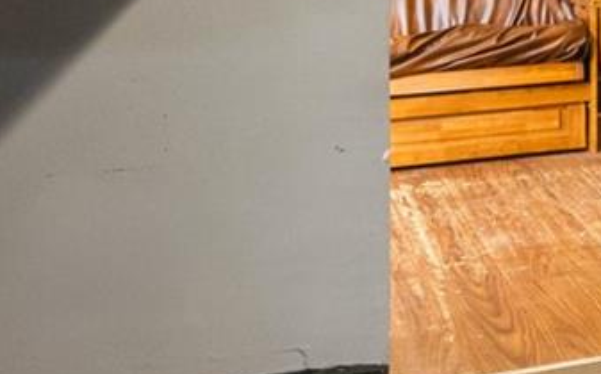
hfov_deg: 17.1
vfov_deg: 13.5
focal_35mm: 93
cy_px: -124
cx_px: 1168
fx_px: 1522
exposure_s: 1/2
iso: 640
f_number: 14
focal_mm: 15
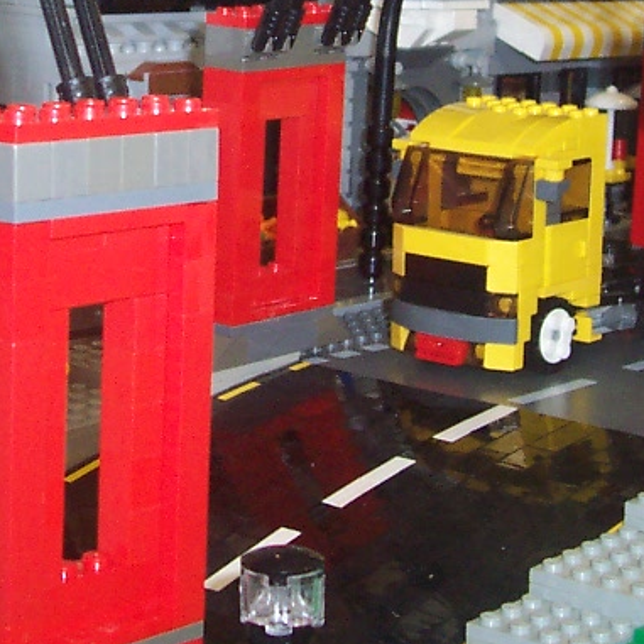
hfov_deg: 16.9
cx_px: 213
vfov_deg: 16.7
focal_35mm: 103
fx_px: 2168
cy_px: 64
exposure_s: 1/60
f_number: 2.8
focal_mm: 5.6
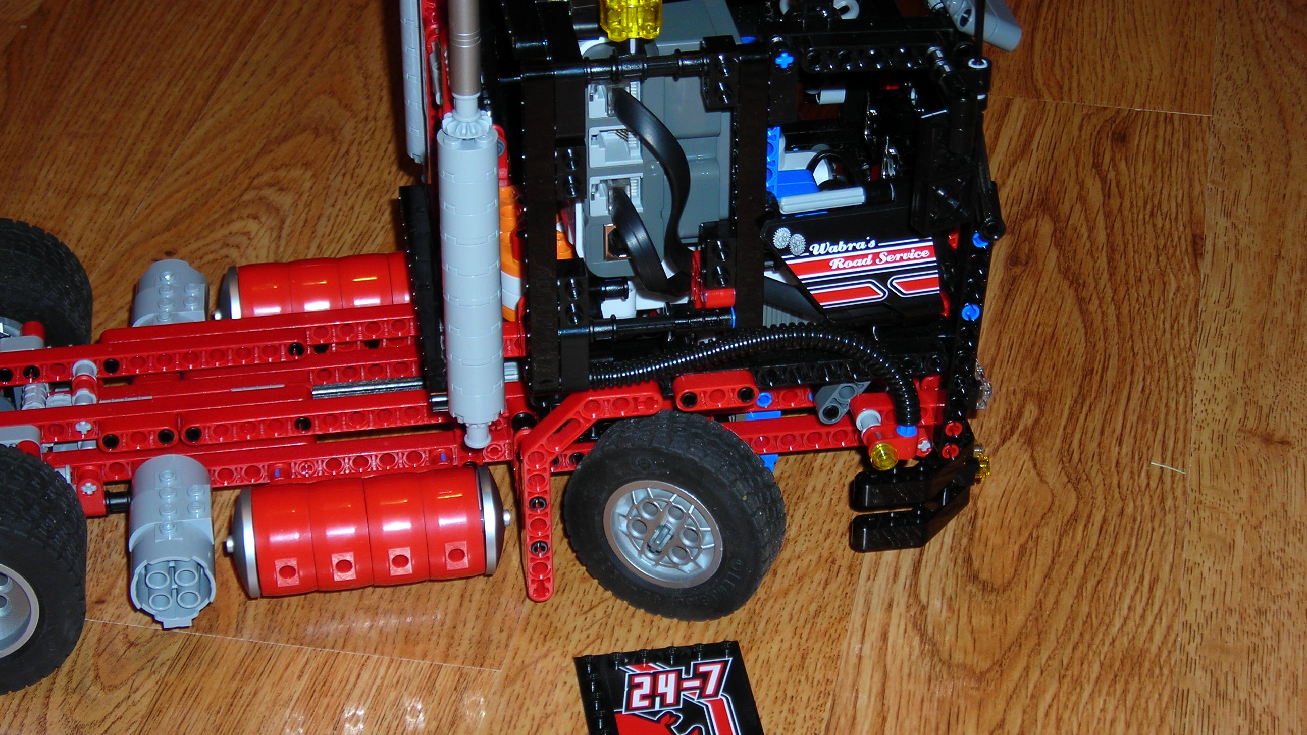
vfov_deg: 14.4
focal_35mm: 84
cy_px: 387
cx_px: 653
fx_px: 2911
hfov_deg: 25.3
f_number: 4.2
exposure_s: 1/60.1
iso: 50
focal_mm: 12.7
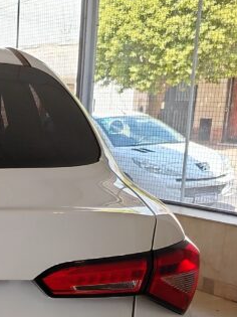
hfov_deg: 17.0
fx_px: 713
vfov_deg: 23.9
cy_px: 317
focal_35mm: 78
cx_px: -124
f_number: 1.75
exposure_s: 1/100
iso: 150
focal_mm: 5.25
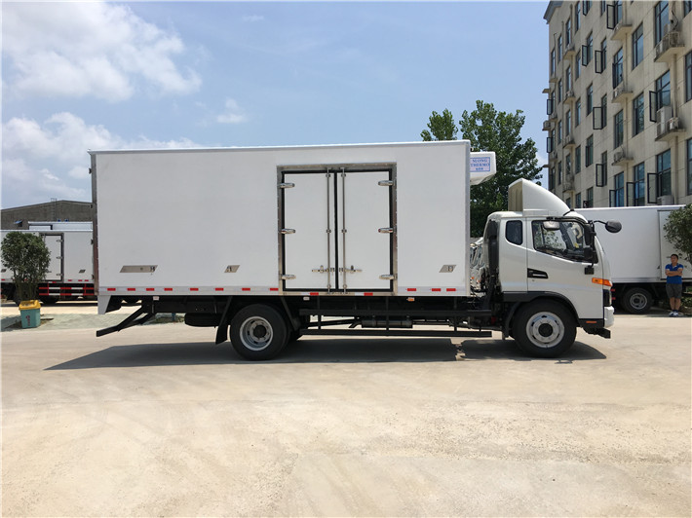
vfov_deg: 48.2
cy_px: 259
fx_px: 580
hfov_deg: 61.7
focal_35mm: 29
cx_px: 346
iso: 25
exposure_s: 1/2404
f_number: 2.2
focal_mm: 4.15
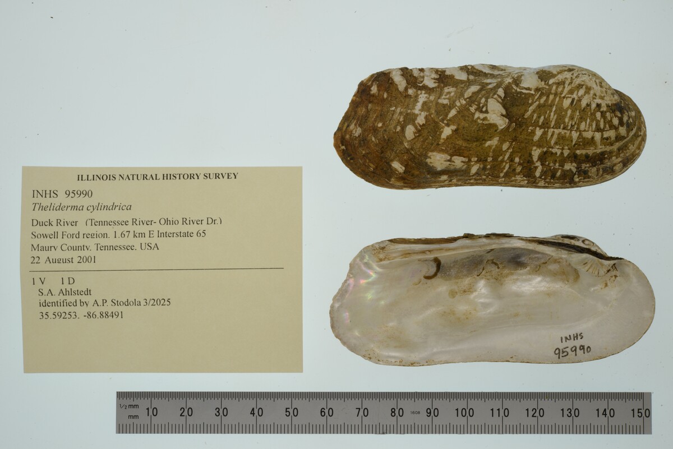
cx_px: 336
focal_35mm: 60
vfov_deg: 22.6
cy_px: 224
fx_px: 1122
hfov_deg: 33.4
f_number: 32
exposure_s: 1/10
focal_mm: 60
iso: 100
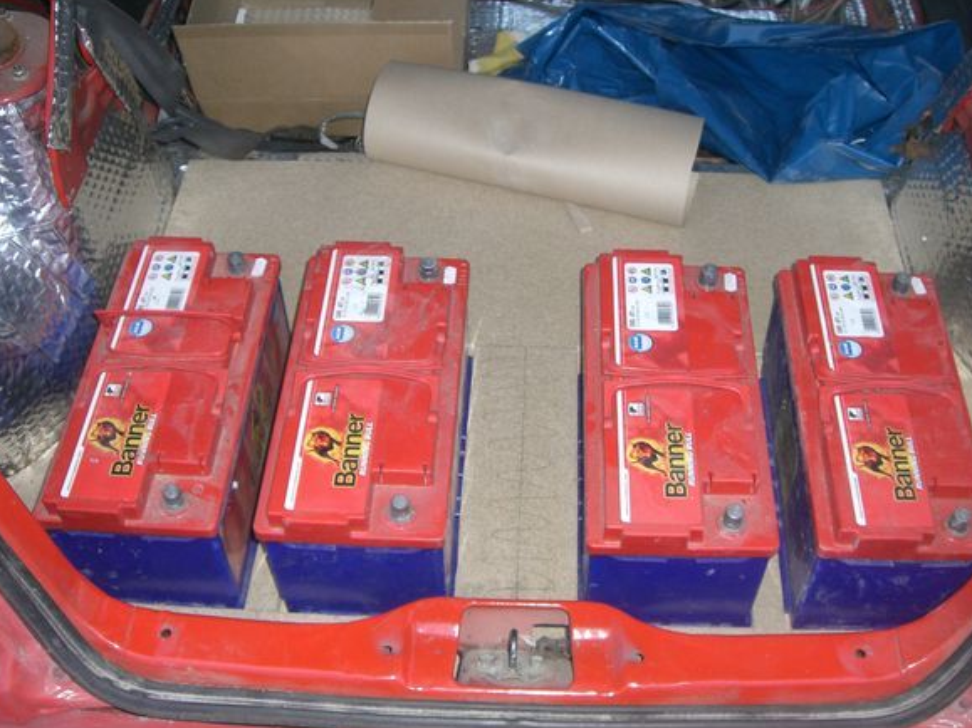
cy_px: 359
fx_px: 1179
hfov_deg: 44.8
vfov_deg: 34.3
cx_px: 524
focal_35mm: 42
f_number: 2.7
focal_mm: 6.2
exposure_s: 1/60
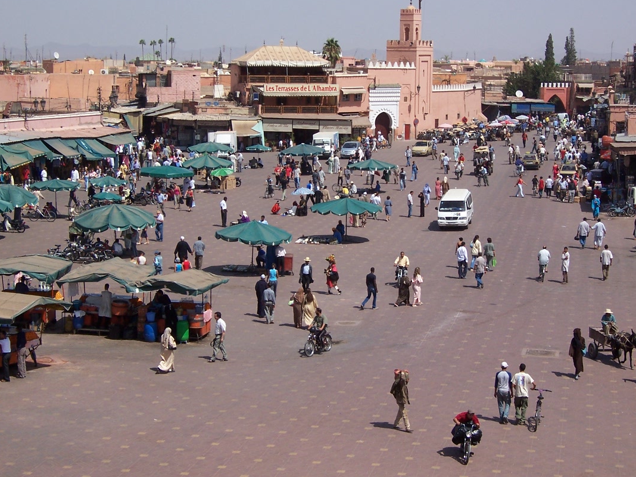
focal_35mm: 82
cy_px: 211
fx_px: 1507
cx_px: 322
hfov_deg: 23.8
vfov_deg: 18.0
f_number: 4.8
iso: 80
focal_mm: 12.1
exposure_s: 1/750
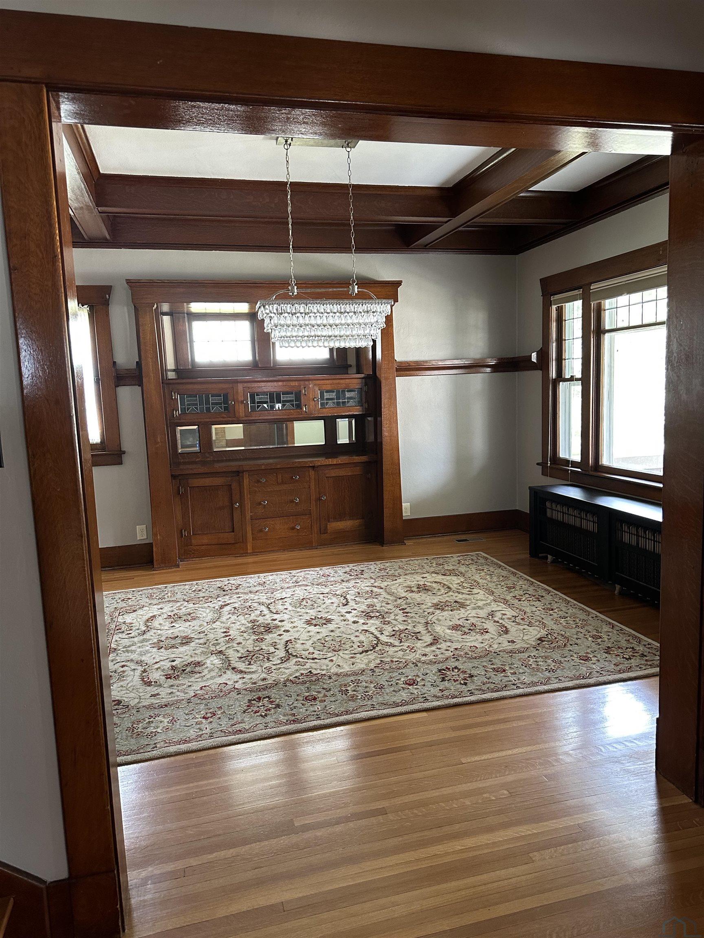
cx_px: 352
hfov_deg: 56.8
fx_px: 651
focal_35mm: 24
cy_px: 469
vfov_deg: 71.6
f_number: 1.78
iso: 320
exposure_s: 1/60
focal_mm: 6.86
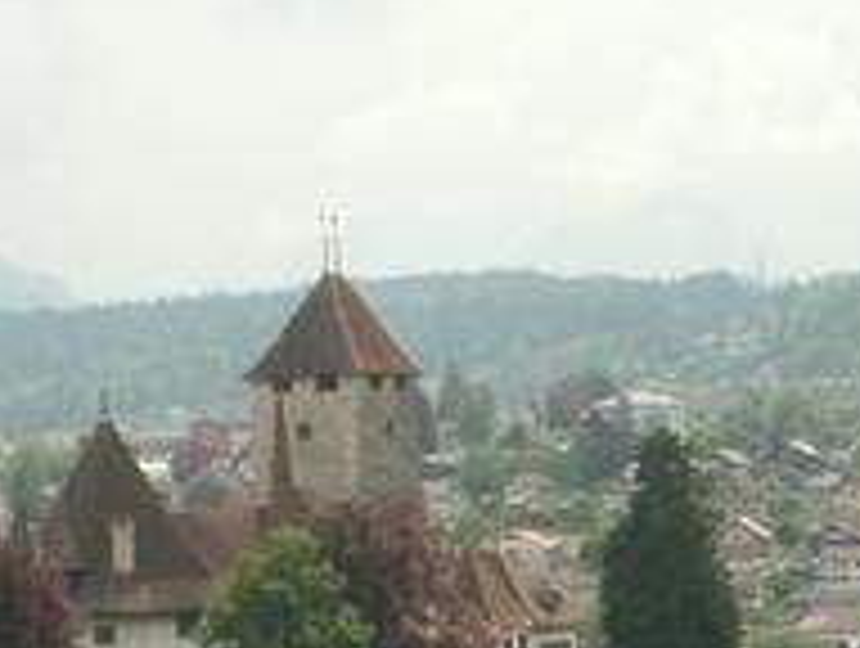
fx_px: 2912
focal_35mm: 117
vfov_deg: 12.5
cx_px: 567
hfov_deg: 16.8
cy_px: 693
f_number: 6.3
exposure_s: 1/200
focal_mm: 5.86
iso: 50
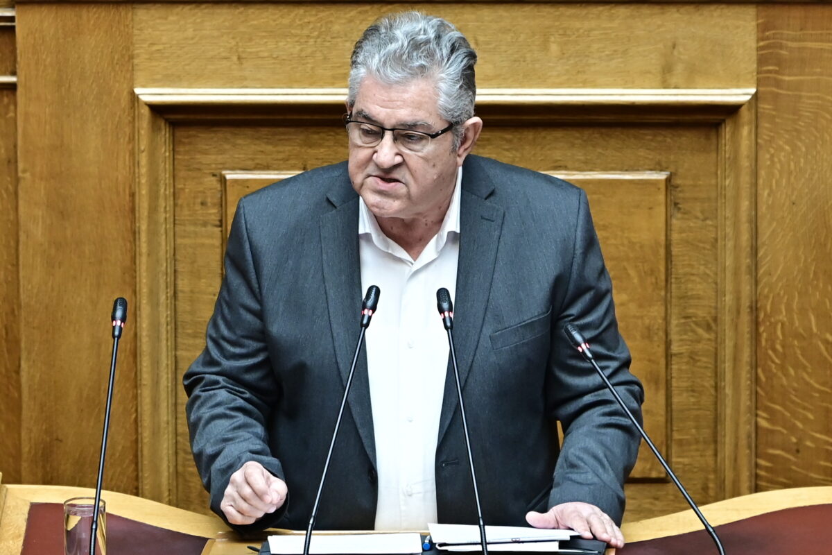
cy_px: 278
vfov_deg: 4.6
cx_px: 416
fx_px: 6933
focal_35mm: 300
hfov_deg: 6.9
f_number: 3.5
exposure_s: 1/320
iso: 1250
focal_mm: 200
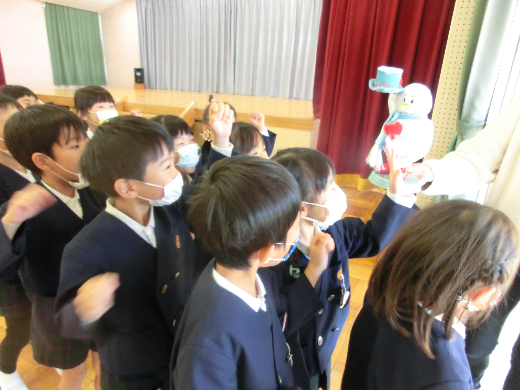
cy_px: 195
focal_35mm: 24
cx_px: 260
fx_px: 361
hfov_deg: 71.6
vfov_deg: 56.8
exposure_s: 1/60
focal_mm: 4.24
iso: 640
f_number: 3
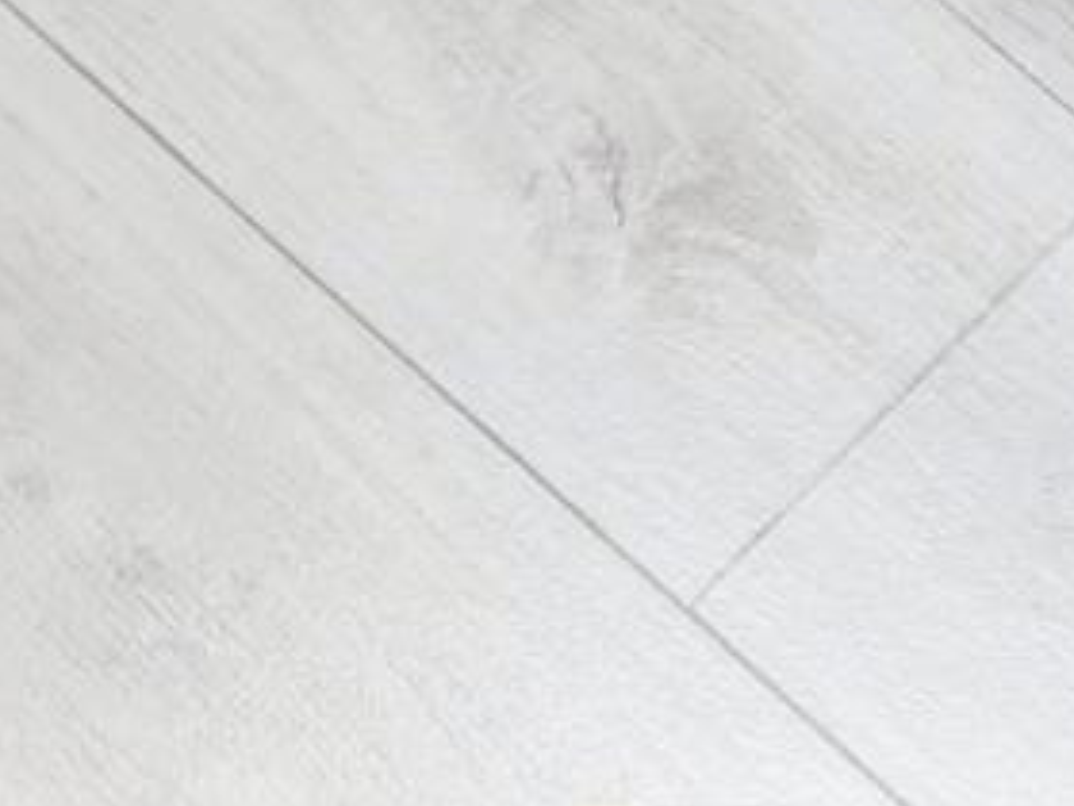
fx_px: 3692
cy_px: 1547
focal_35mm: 119
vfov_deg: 11.4
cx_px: 142
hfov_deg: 16.4
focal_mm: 4.25
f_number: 1.8
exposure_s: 1/120
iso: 160
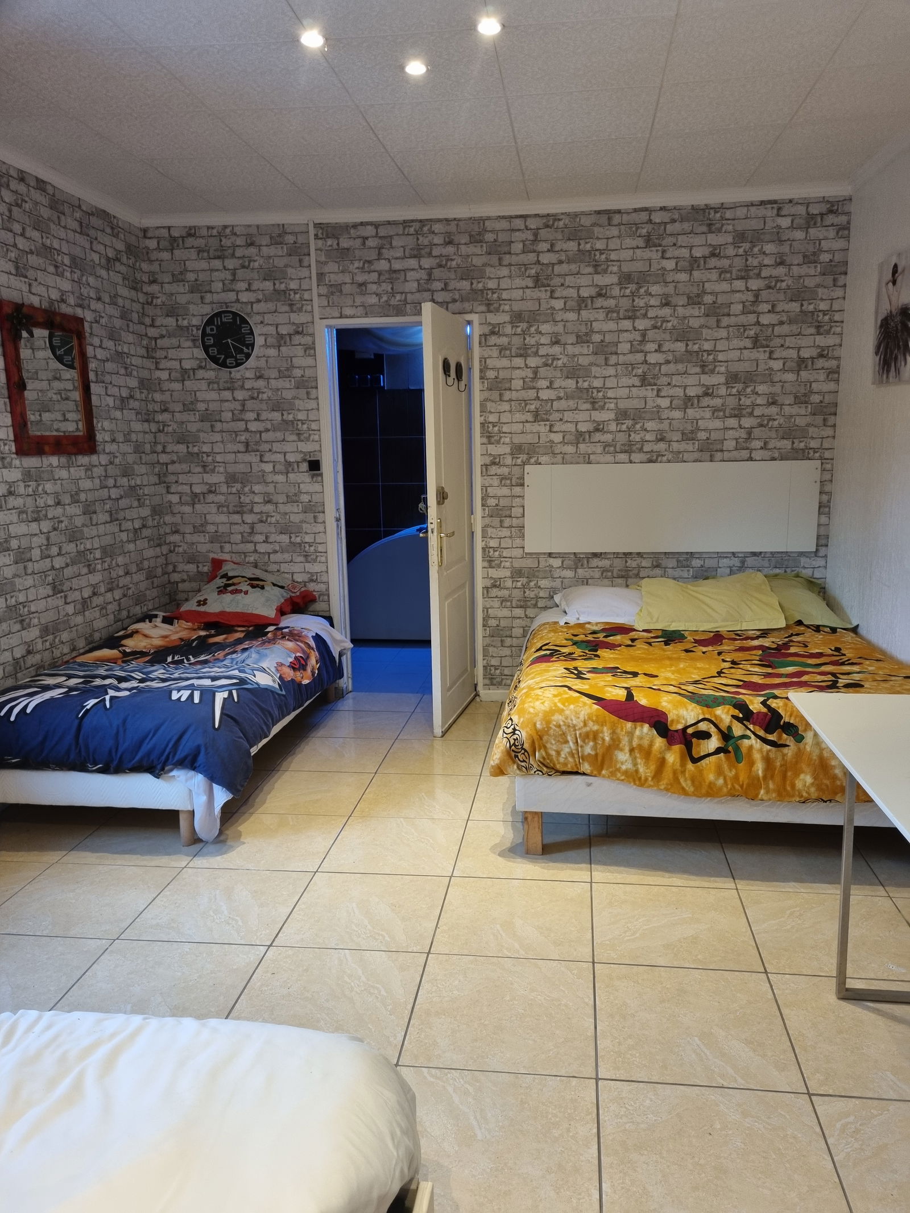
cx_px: 455
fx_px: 911
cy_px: 606
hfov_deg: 53.1
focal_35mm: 26
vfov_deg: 67.3
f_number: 1.8
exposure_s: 1/50
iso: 250
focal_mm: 5.4
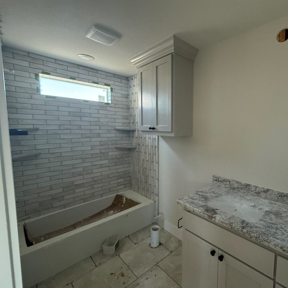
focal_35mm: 17
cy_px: 142
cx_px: 195
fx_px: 160
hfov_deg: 80.8
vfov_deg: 84.0
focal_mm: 2.22
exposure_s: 1/99
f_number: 2.2
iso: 320
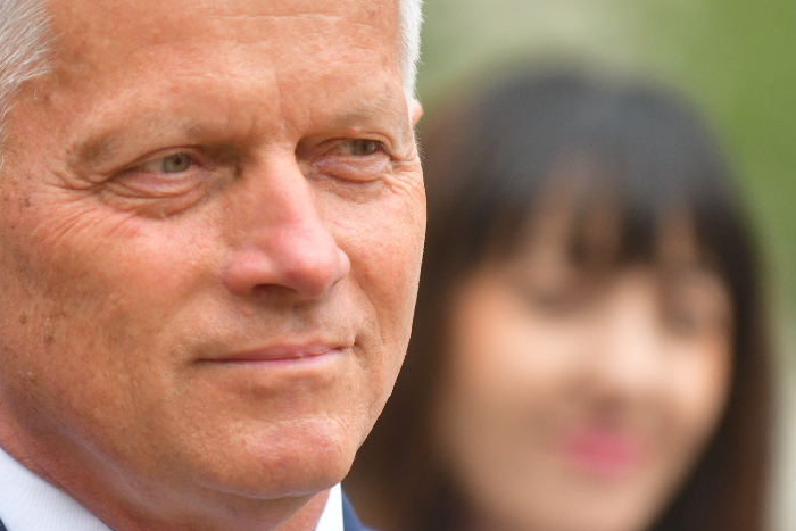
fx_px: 10239
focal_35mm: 463
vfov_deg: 3.0
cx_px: 267
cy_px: 249
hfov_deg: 4.5
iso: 720
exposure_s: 1/3200
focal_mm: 200
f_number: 2.8
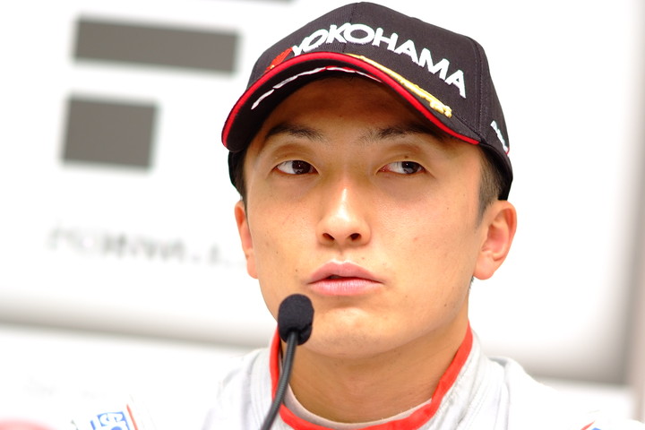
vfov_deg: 5.1
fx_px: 4837
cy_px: 215
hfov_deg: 7.6
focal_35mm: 270
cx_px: 322
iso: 400
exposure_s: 1/125
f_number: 2.8
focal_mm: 180
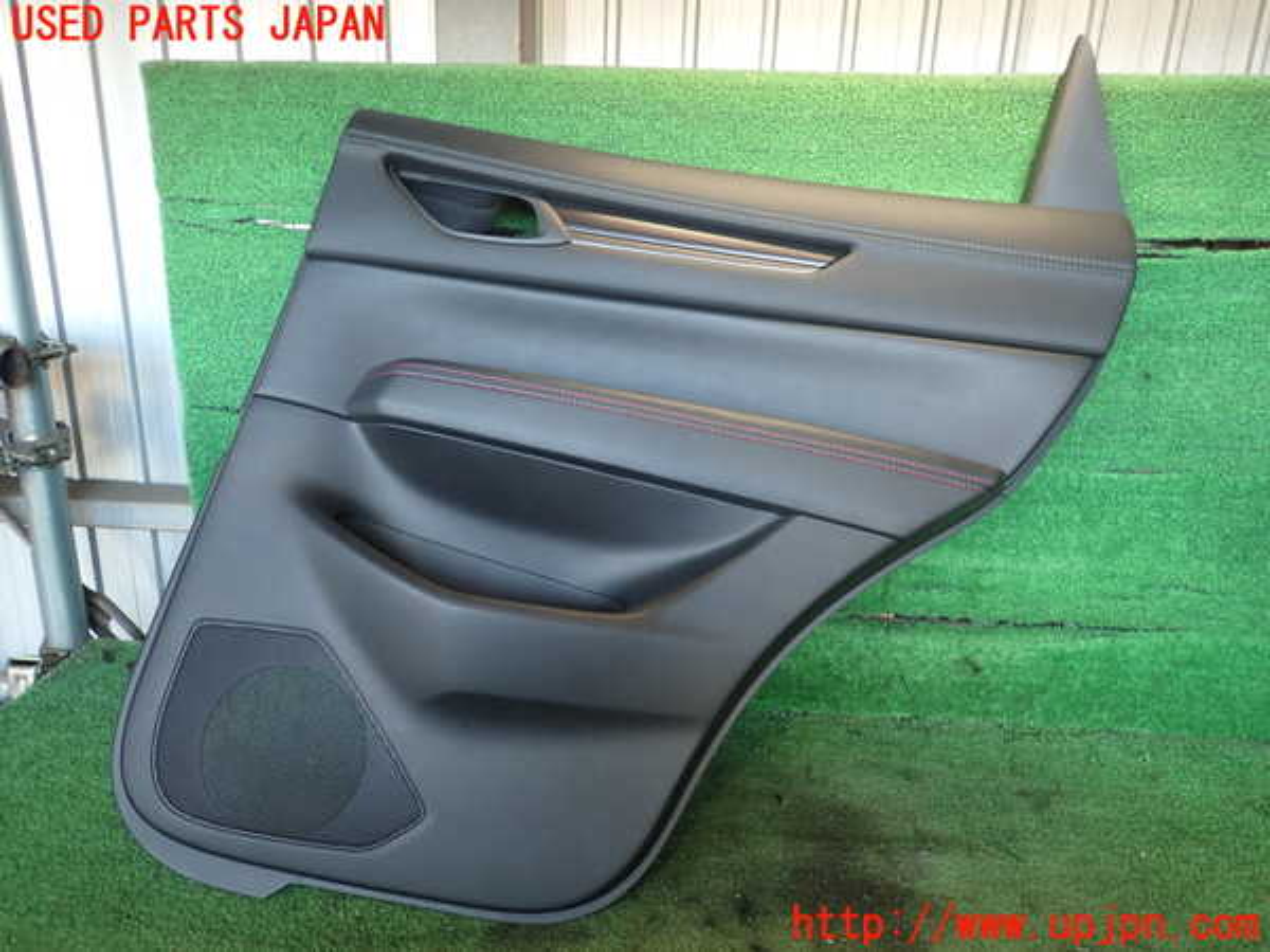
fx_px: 917
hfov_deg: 69.4
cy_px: 476
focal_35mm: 25
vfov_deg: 54.9
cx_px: 635
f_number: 2
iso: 160
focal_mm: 4.5
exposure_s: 1/60
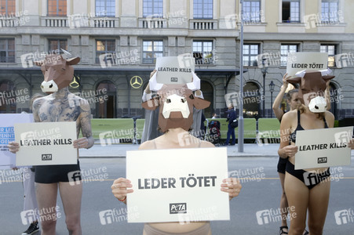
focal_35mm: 34
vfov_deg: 38.8
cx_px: 177
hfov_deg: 55.8
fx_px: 334
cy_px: 118
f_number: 10
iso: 1000
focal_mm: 34
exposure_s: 1/160
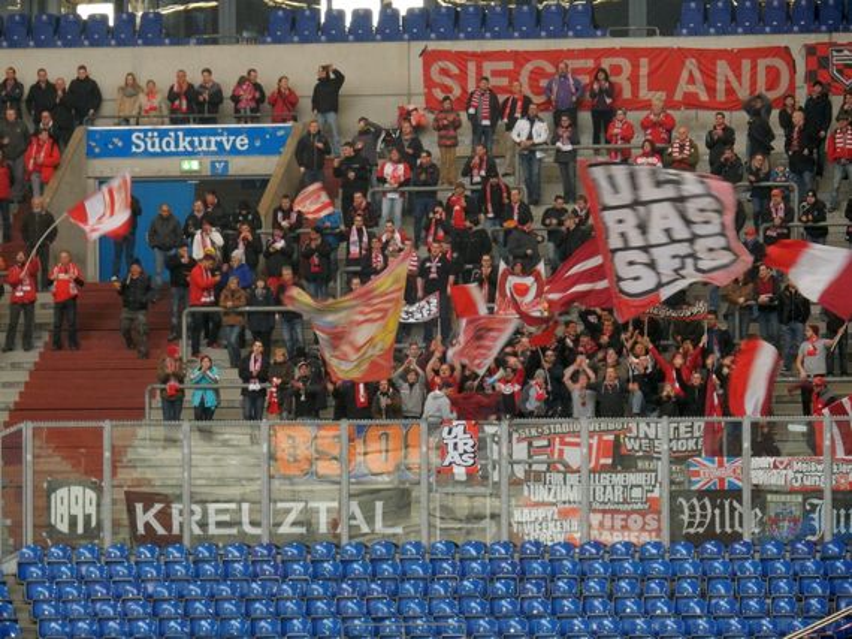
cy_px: 320
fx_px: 7897
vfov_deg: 4.6
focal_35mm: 321
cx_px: 426
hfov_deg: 6.2
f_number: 6.3
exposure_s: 1/30
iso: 400
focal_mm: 57.3
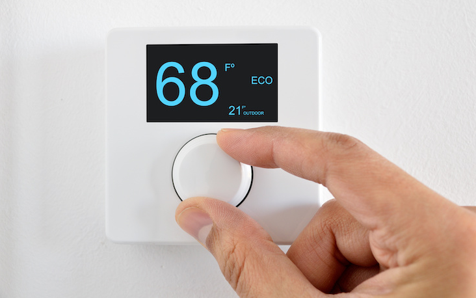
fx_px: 921
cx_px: 239
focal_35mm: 71
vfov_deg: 18.4
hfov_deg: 29.0
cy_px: 141
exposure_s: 1/10
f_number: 7.1
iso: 200
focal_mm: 46
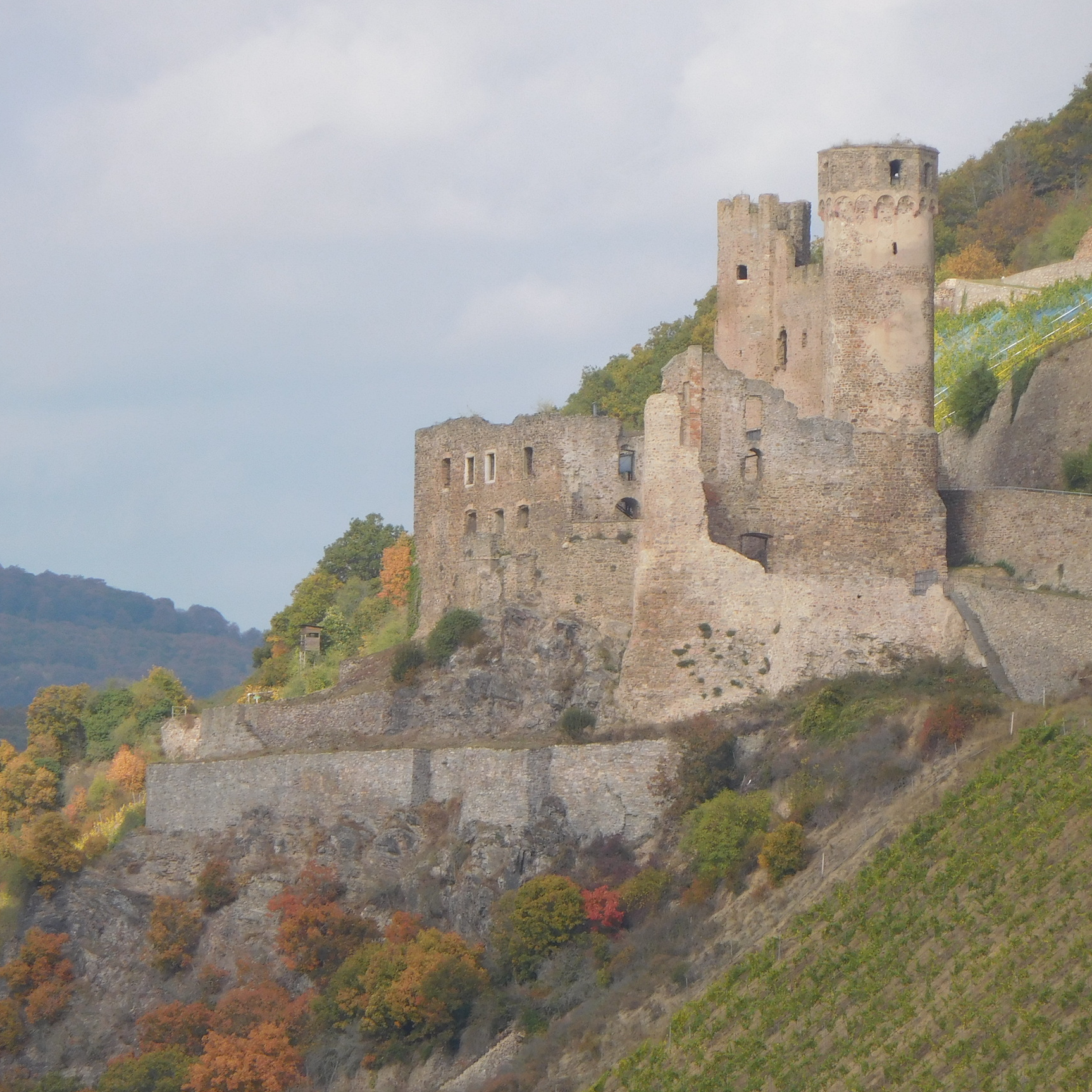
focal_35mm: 413
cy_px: 546
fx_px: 14740
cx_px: 716
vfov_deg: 4.2
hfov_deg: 4.2
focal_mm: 62.4
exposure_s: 1/400
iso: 125
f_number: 6
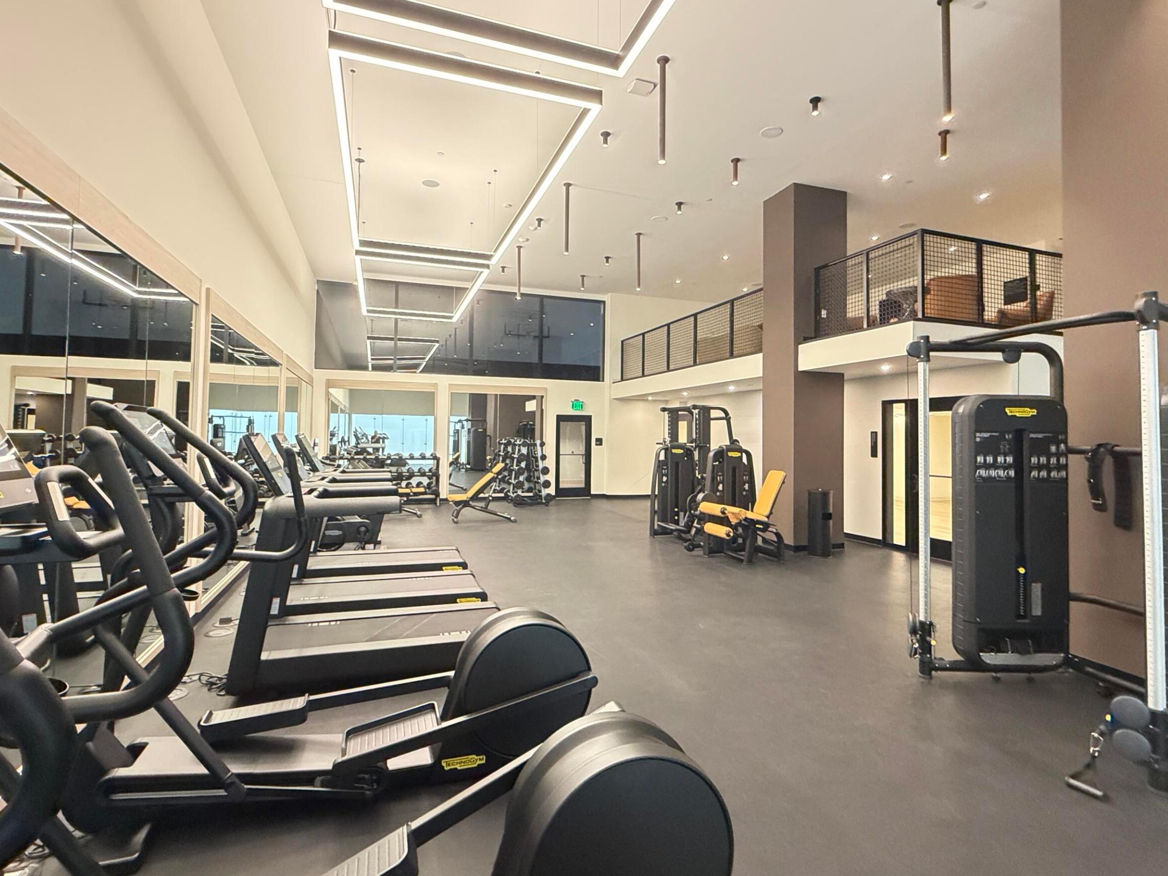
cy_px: 419
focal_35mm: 18
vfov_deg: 71.6
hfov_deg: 87.7
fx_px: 607
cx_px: 593
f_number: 2.2
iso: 800
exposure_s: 1/60
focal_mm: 2.22
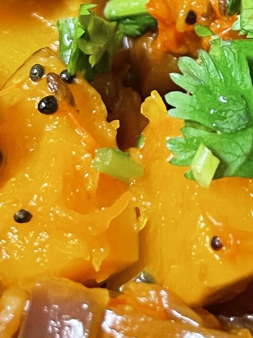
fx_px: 1024
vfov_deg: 17.1
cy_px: -158
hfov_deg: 13.6
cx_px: 324
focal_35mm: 105
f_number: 1.6
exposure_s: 1/30
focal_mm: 4.2
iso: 500
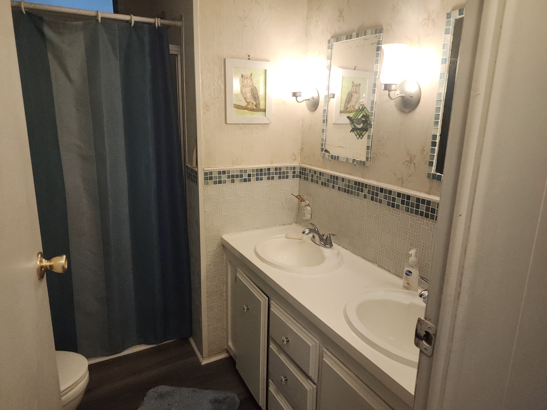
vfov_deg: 58.9
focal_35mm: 23
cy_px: 205
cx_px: 274
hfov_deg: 73.9
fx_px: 363
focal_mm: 5.54
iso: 640
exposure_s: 1/120
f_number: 1.8
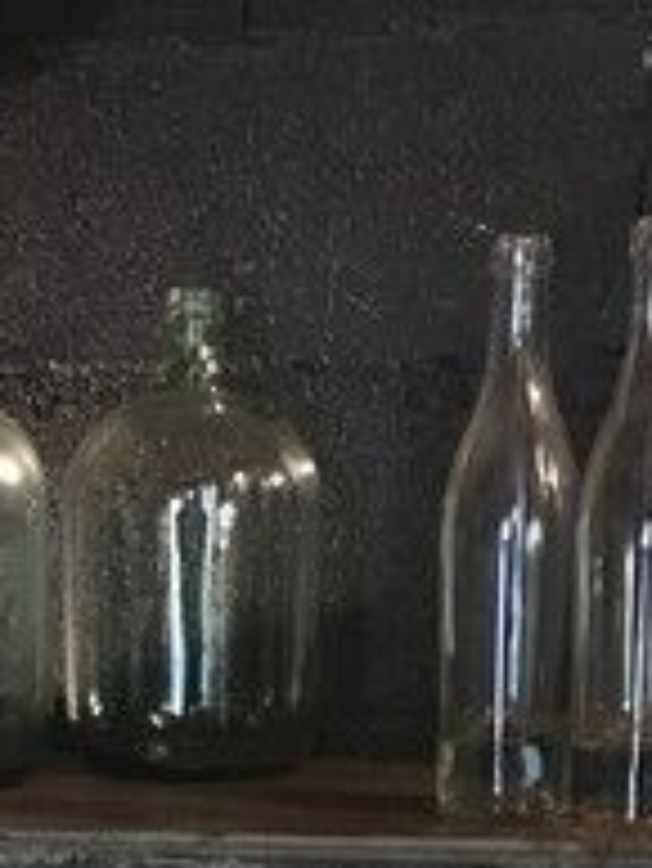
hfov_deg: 16.4
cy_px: 1097
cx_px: 171
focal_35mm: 90
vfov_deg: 20.1
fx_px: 2258
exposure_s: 1/17
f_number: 2.2
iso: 800
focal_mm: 4.15
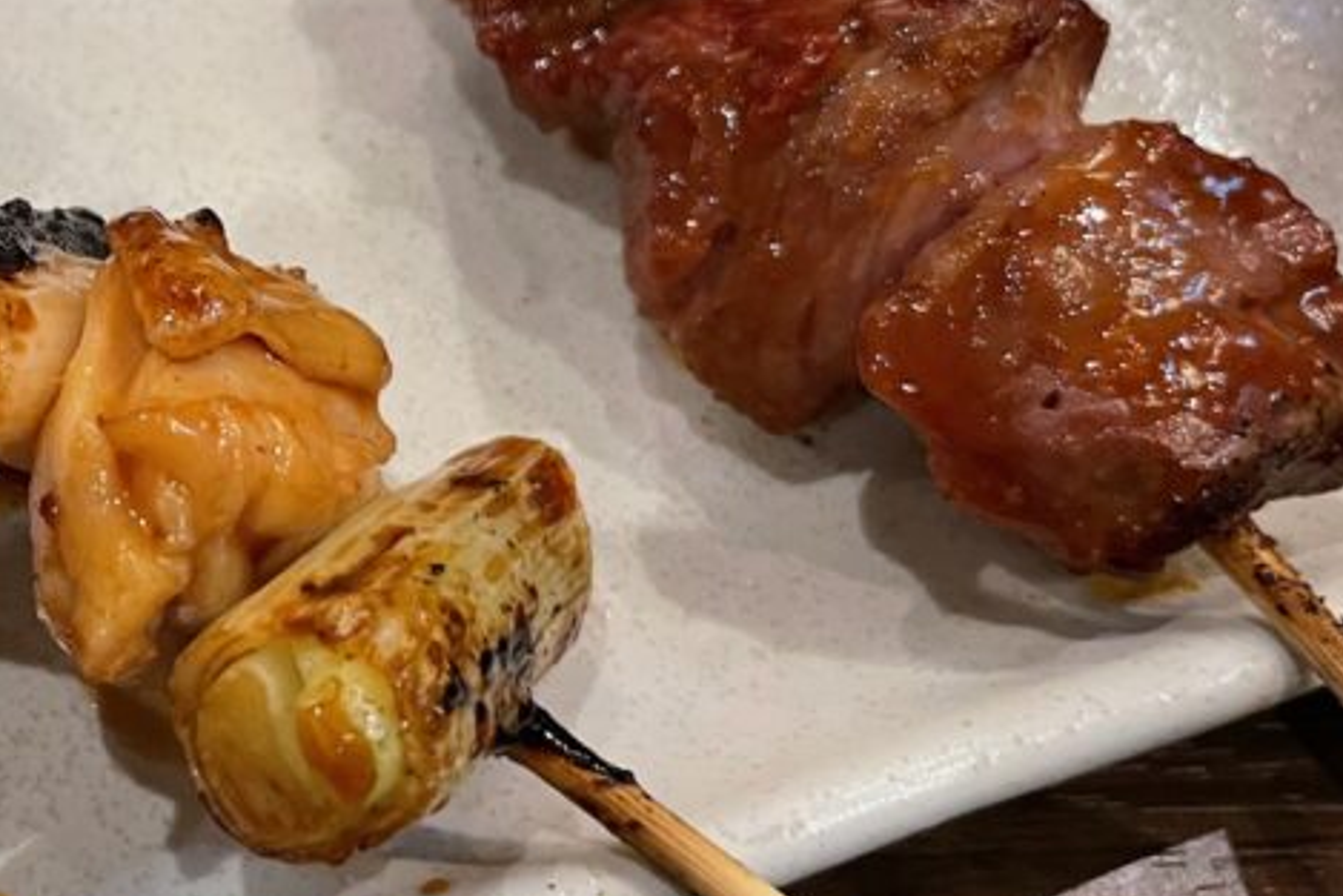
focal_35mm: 59
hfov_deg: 31.6
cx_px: 37
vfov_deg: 23.0
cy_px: 344
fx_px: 2202
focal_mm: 4.2
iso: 250
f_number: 1.6
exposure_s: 1/50
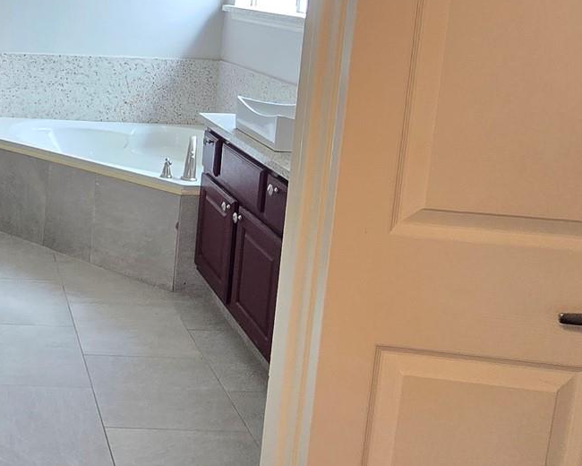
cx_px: -34
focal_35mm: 40
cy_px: 91
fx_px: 689
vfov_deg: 36.0
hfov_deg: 39.0
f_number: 2.2
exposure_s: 1/60
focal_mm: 2.2
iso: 250
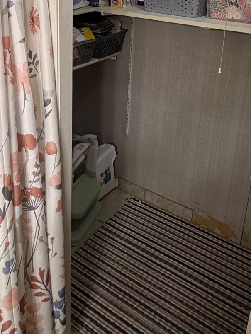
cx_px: 86
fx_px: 387
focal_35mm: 40
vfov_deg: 44.9
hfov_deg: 35.7
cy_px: 77
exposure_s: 1/60
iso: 250
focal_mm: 2.22
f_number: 2.2
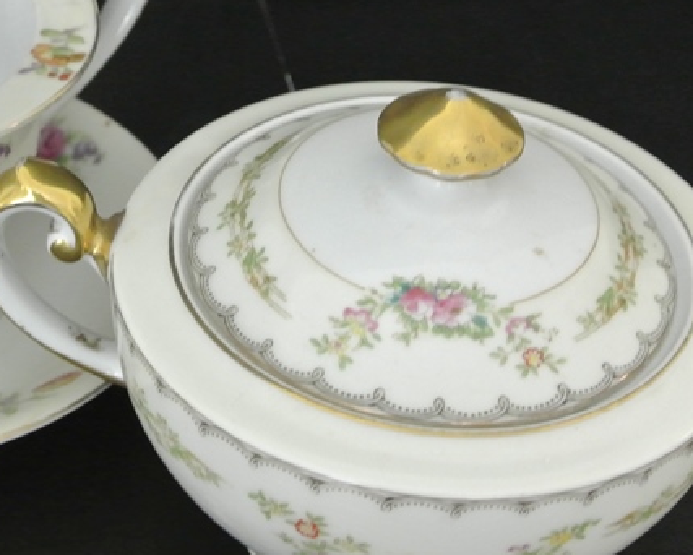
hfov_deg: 21.6
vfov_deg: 17.5
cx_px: 193
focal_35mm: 88
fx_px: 1806
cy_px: 280
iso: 1100
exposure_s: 1/30
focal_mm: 15.1
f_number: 4.2
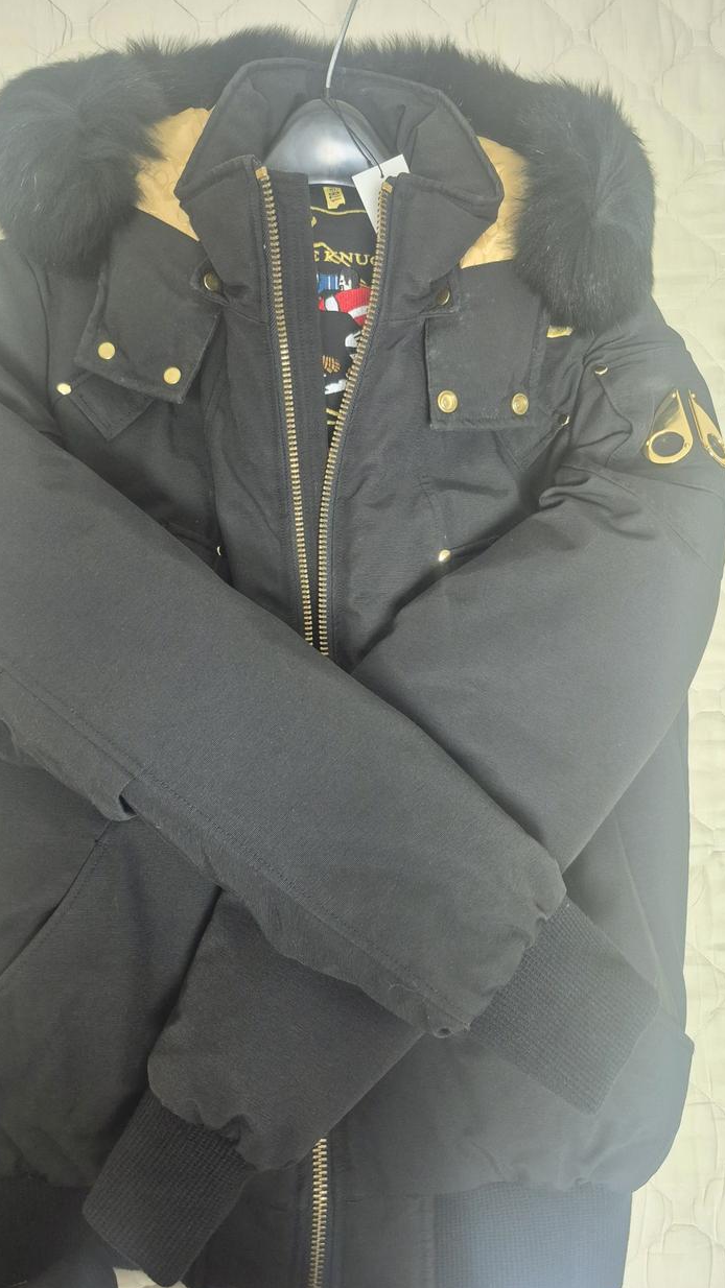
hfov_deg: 44.3
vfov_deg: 71.9
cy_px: 630
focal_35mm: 26
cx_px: 329
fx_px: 889
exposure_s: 1/60.2
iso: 500
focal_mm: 5.4
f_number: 1.8
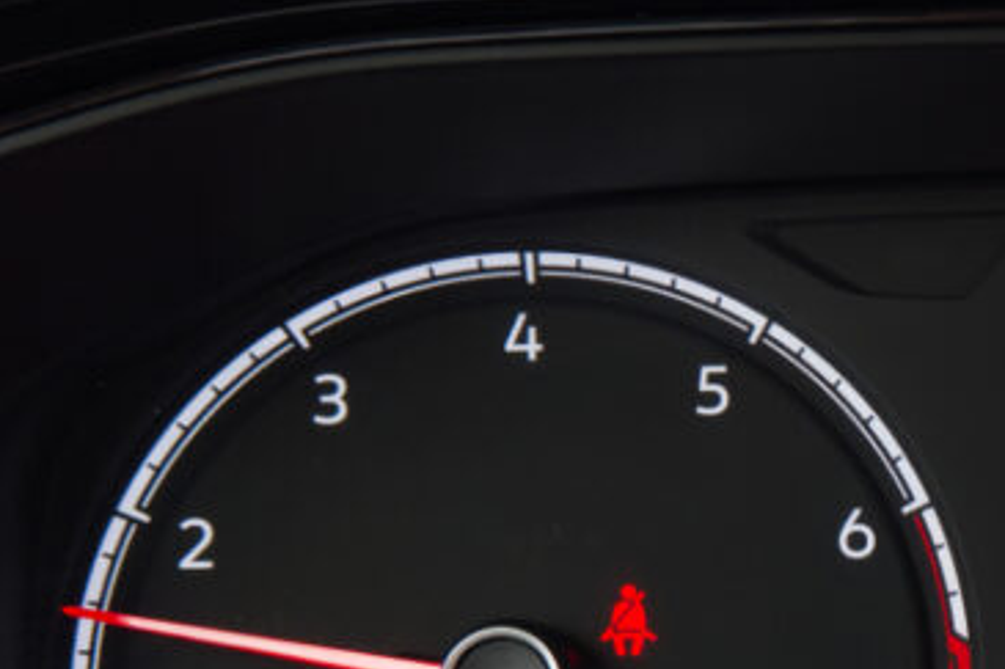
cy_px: 692
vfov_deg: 15.4
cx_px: 1275
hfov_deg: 21.4
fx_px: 2428
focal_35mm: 87
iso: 2000
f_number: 8
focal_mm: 20.9
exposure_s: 1/125
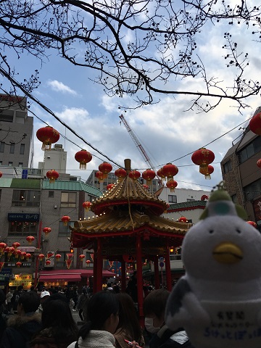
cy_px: 174
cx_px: 130
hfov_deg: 48.2
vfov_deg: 61.7
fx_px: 292
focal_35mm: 29
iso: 25
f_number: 2.2
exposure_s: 1/938
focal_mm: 4.15
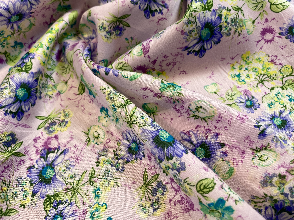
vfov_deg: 53.1
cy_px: 110
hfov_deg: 67.3
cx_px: 147
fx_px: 221
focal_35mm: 26
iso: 32
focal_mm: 4.25
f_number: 1.8
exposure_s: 1/225
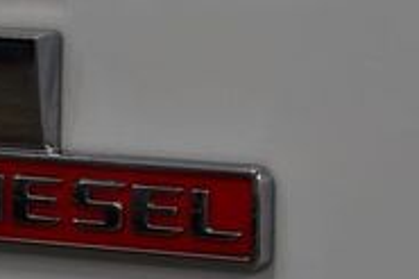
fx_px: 4233
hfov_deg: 5.6
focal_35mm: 364
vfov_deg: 3.8
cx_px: -52
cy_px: 46
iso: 400
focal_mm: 70
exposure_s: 1/40
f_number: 7.1
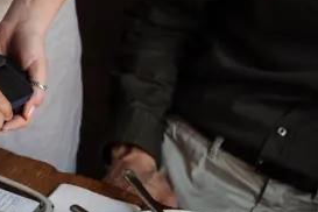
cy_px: -118
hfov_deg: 10.8
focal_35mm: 186
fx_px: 1643
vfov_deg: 7.2
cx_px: -98
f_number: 2.8
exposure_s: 1/125
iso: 500
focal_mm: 39
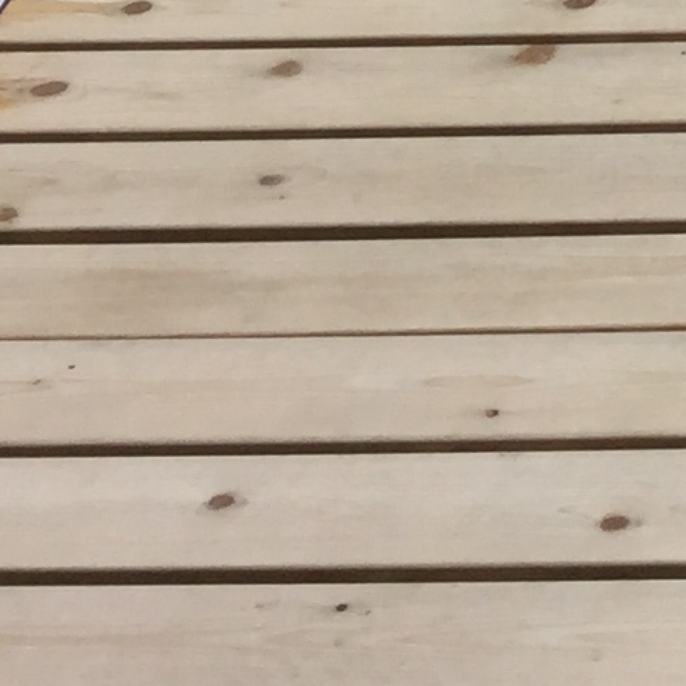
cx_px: 1491
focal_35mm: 181
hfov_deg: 9.0
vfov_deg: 9.0
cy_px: -792
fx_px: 4058
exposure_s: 1/1217
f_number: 2.4
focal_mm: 3.3
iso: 25
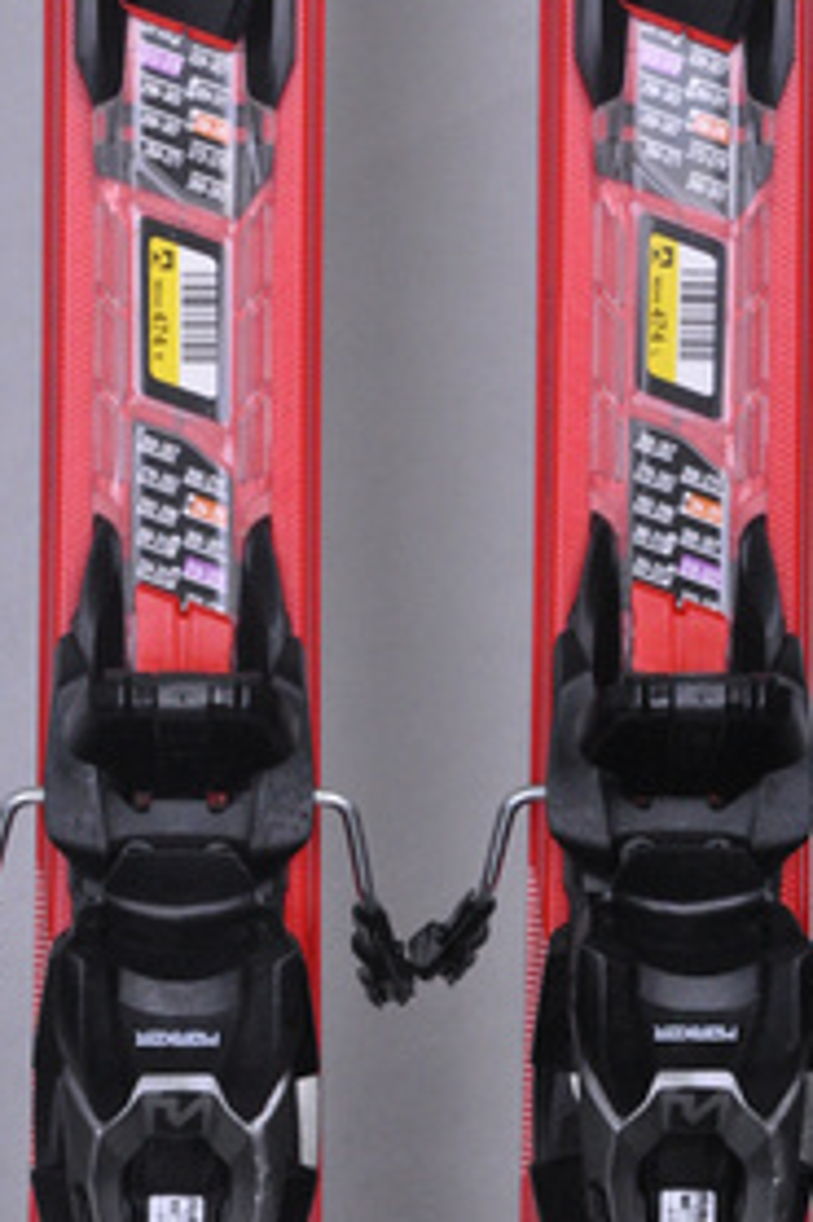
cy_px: 396
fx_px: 6579
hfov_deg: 7.1
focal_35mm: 194
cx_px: 424
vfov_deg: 10.6
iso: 3200
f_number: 9.5
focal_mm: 80
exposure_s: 1/125
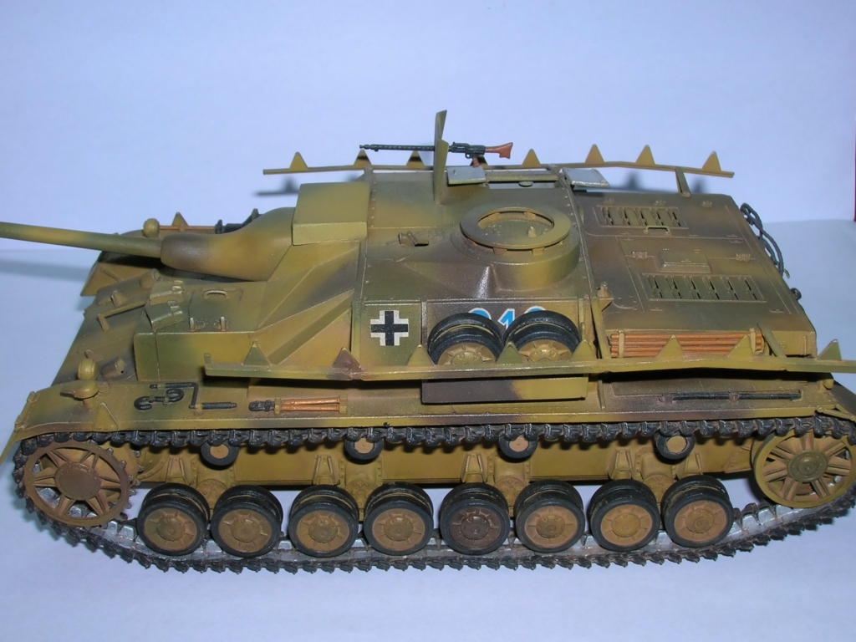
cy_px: 321
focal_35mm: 46
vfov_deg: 31.5
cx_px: 428
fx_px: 1138
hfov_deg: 41.2
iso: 50
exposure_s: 1/60.1
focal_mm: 7.7
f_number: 5.4
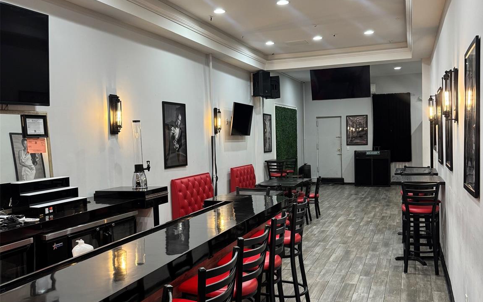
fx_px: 448
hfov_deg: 56.7
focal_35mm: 34
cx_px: 242
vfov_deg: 37.3
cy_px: 159
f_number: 1.78
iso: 200
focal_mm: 6.76
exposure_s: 1/60
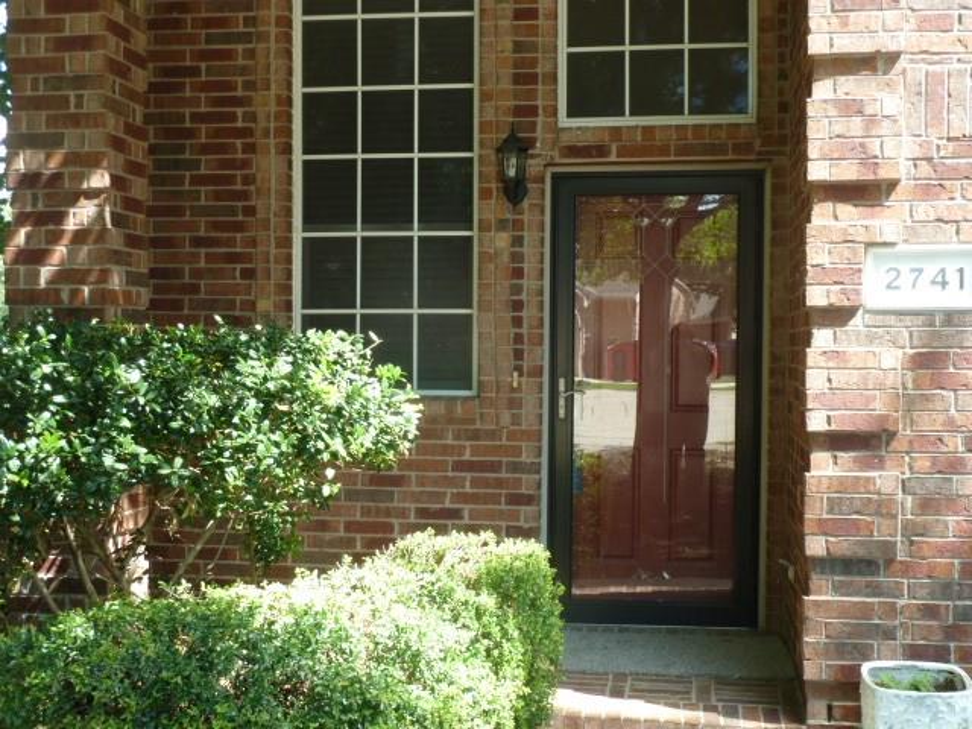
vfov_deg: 32.9
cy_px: 364
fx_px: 1235
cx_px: 486
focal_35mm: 44
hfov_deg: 42.9
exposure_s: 1/50
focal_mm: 7.3
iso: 80
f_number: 3.7
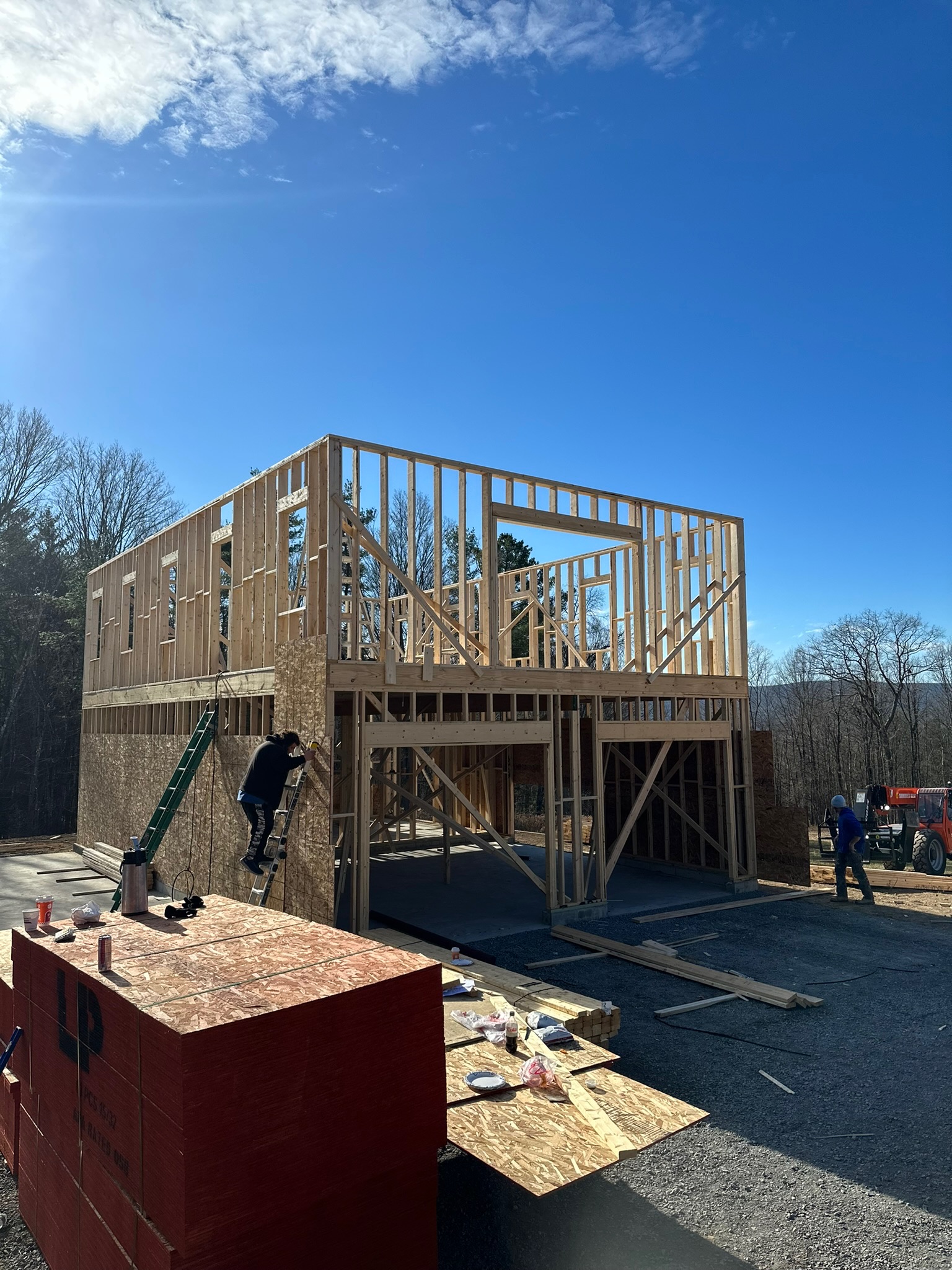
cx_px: 476
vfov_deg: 71.6
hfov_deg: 56.8
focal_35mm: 24
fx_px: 880
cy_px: 635
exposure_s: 1/5525
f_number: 1.78
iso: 80
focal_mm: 6.86
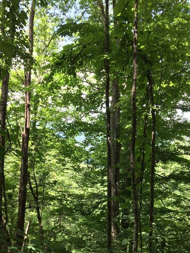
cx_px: 94
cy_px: 149
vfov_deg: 52.3
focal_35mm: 35
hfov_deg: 40.7
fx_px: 256
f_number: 2.2
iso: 25
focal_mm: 4.15
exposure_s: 1/120
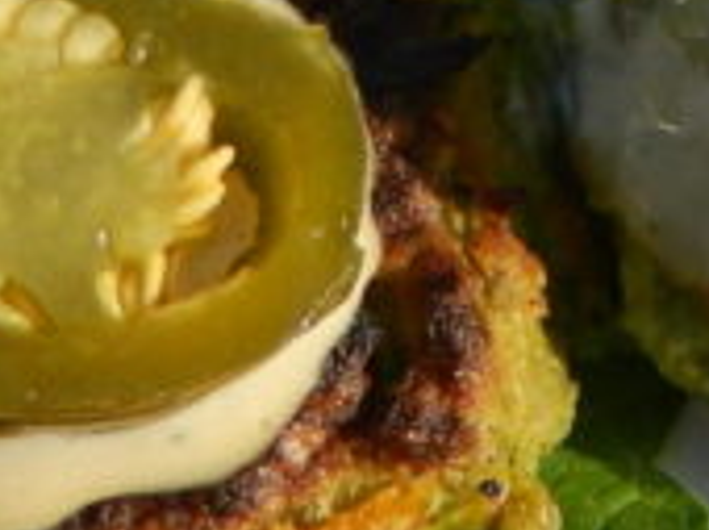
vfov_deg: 9.2
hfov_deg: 12.9
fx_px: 3088
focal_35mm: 151
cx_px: 726
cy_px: -563
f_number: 3.1
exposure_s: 1/200
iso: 80
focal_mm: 4.5
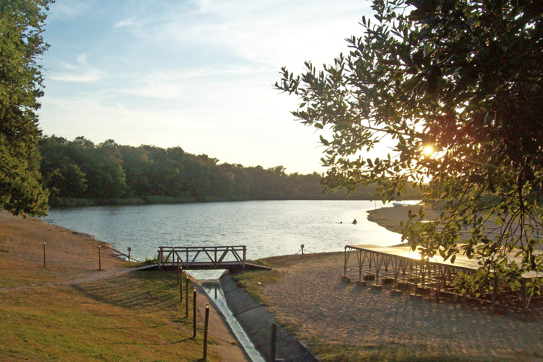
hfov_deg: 50.7
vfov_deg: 35.0
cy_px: 198
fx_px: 573
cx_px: 268
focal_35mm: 38
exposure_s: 1/339
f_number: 4.8
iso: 80
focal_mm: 6
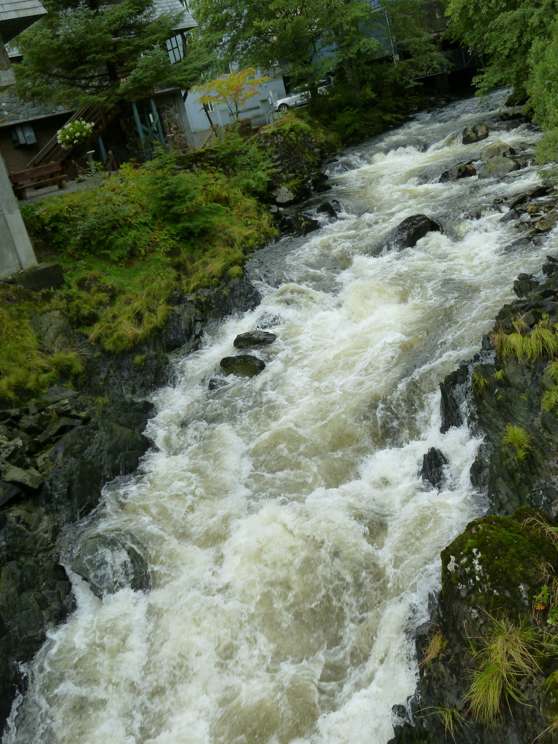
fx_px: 752
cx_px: 279
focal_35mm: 35
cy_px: 372
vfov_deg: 52.6
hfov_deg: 40.7
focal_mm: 6.3
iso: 125
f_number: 3.8
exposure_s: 1/160
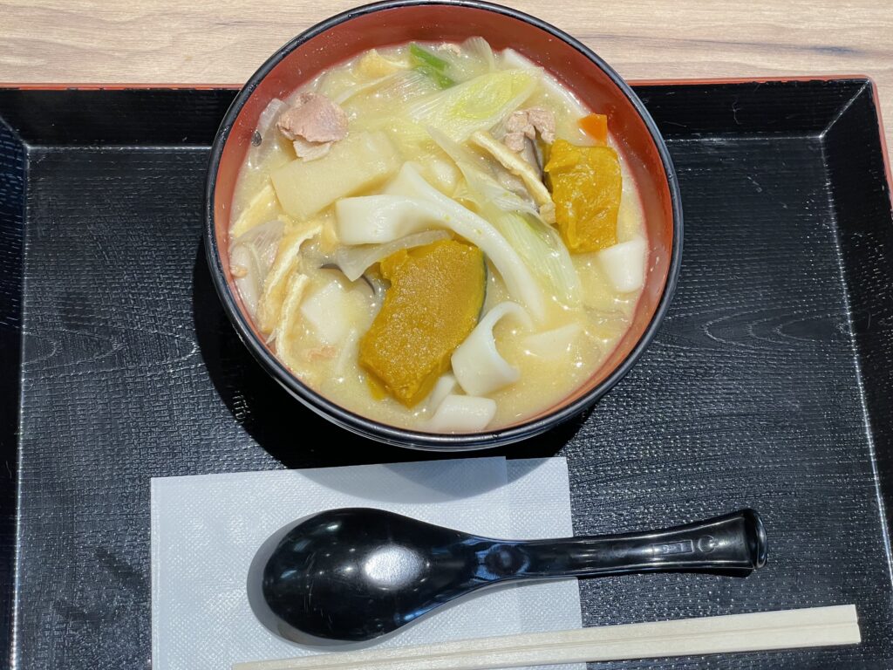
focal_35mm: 52
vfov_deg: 28.0
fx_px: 1341
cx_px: 446
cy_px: 335
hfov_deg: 36.8
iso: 200
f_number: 2
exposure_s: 1/100
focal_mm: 6
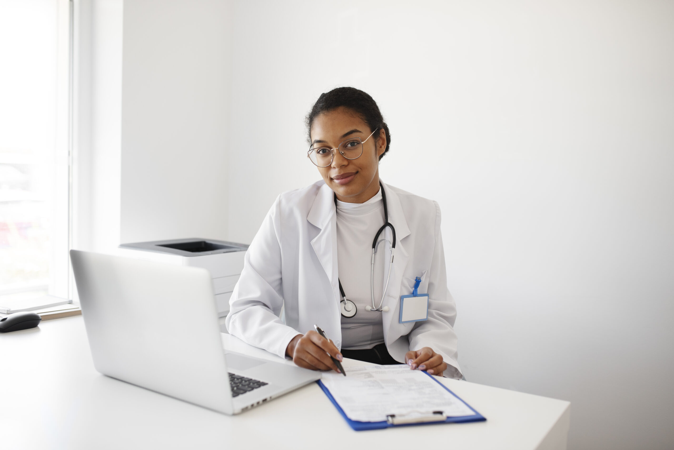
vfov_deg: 37.9
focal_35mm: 35
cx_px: 337
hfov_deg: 54.4
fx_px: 656
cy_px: 225
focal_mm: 35
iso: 320
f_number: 2.5
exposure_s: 1/200
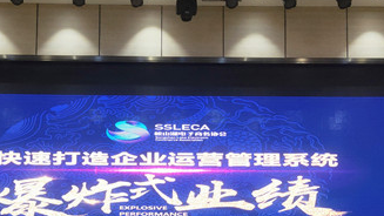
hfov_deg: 44.4
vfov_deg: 24.8
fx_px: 468
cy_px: 212
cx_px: 160
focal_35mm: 46
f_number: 1.7
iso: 172
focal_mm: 3.97
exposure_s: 1/100
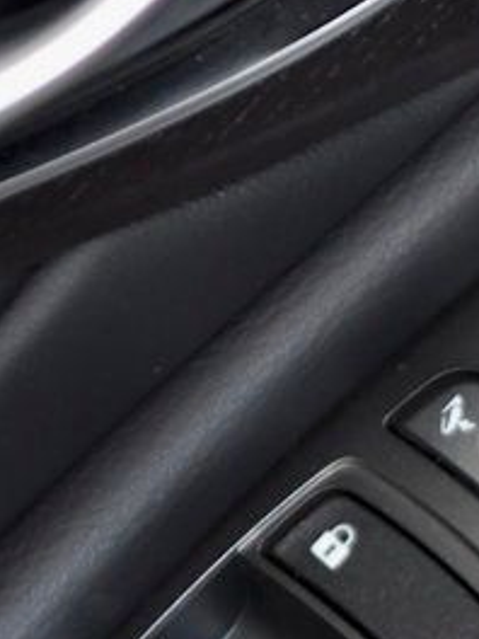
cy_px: 793
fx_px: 7214
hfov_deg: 3.8
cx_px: 344
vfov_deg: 5.0
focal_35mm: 391
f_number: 3.5
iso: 1250
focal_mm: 70
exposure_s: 1/250
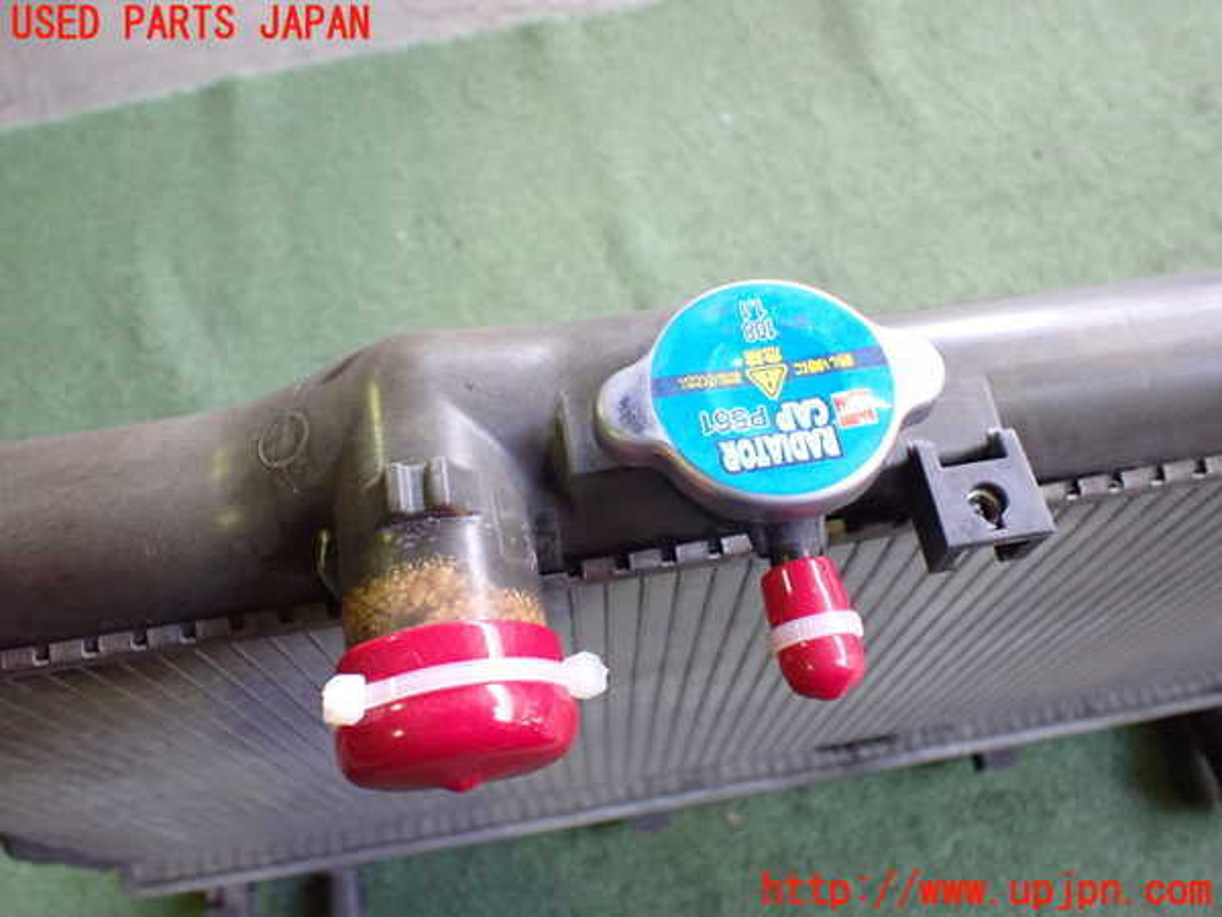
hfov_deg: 60.0
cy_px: 458
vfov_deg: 46.8
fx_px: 1059
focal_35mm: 30
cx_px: 611
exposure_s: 1/100
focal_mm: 5.4
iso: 800
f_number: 2.3
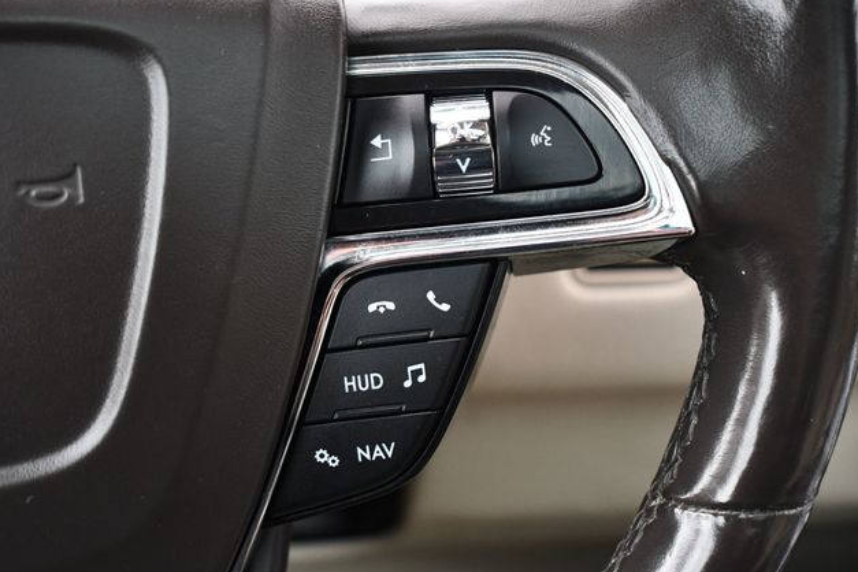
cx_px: 437
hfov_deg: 40.3
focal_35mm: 49
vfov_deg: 27.5
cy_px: 282
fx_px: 1168
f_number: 4.5
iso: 900
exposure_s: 1/125
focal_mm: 32
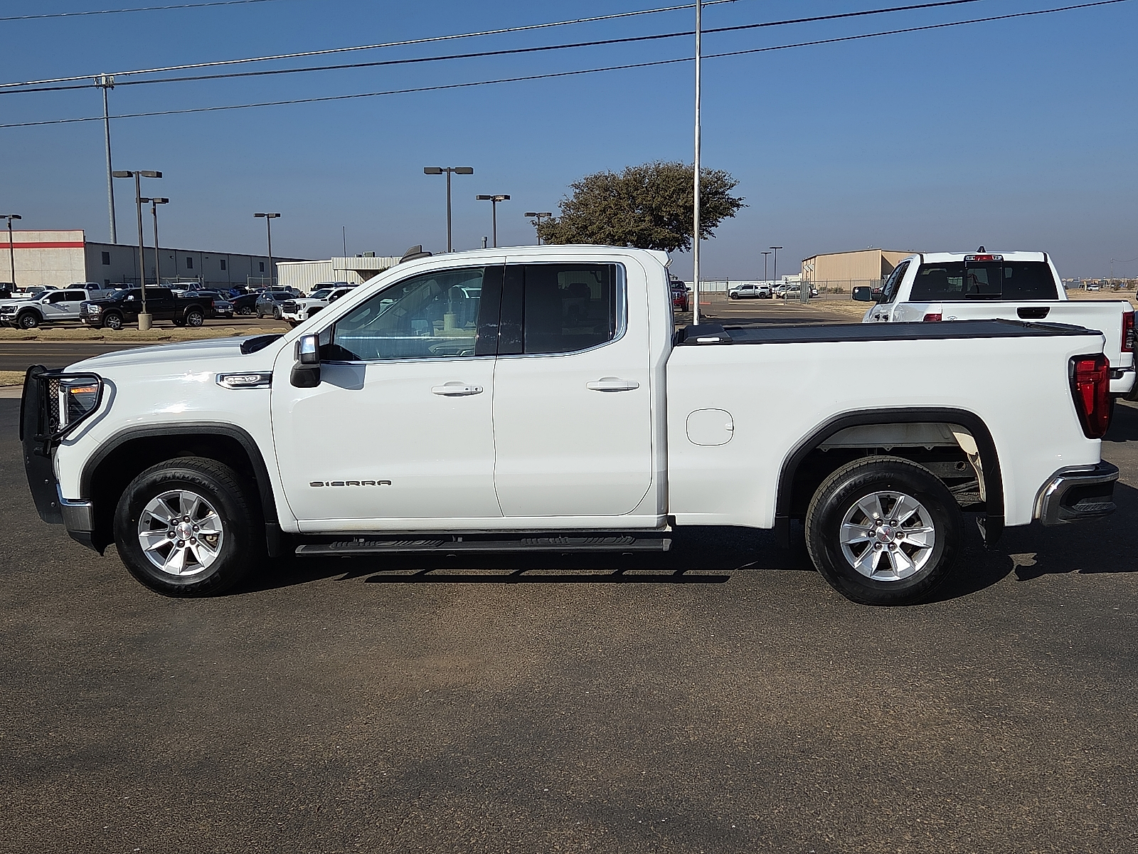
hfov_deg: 54.0
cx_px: 569
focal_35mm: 34
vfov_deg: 41.8
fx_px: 1118
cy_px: 427
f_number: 1.8
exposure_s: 1/10000
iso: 53
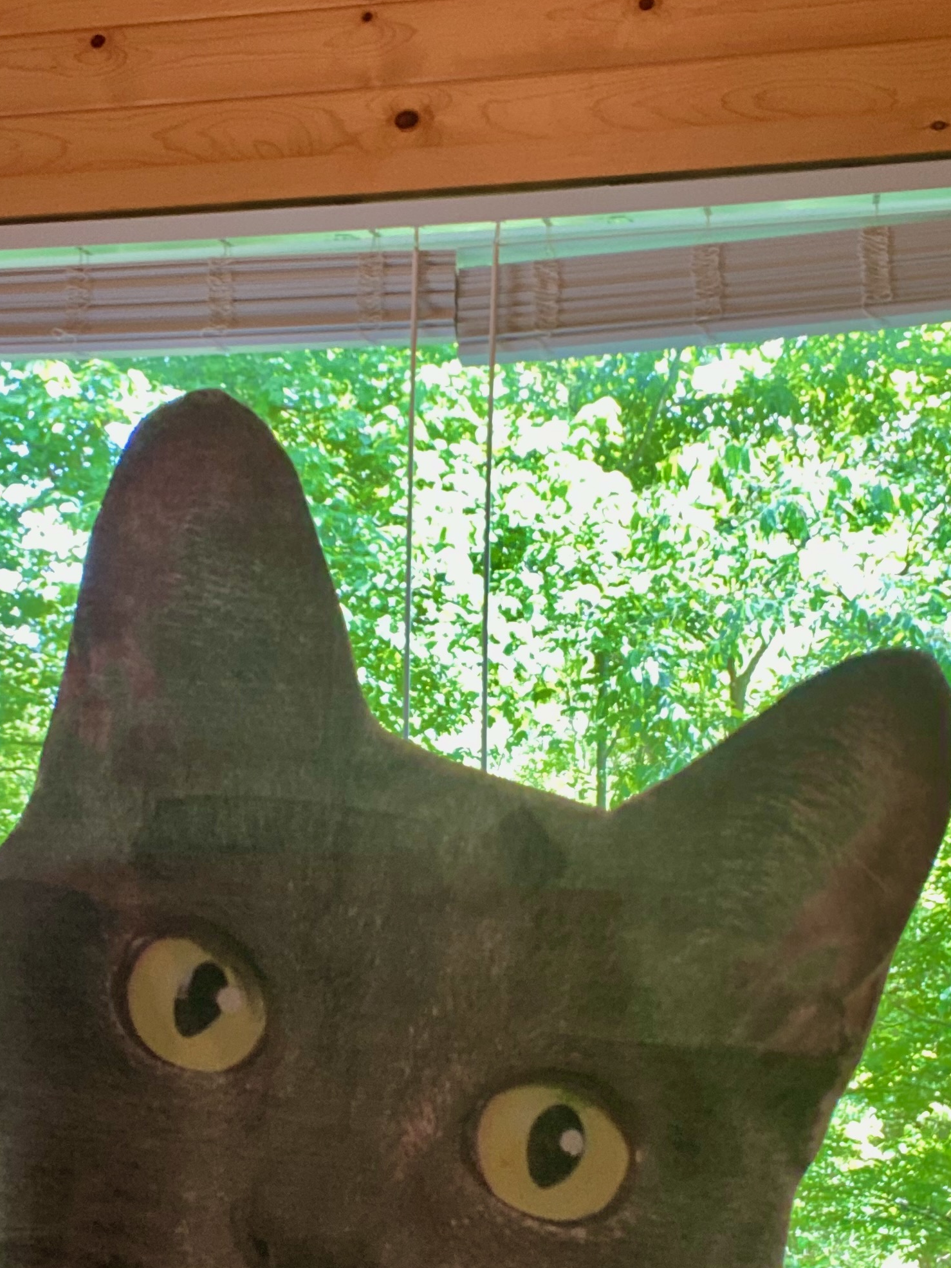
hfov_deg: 30.9
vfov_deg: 40.2
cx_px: 432
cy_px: 775
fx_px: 1722
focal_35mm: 47
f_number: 2.2
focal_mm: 2.71
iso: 200
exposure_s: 1/60
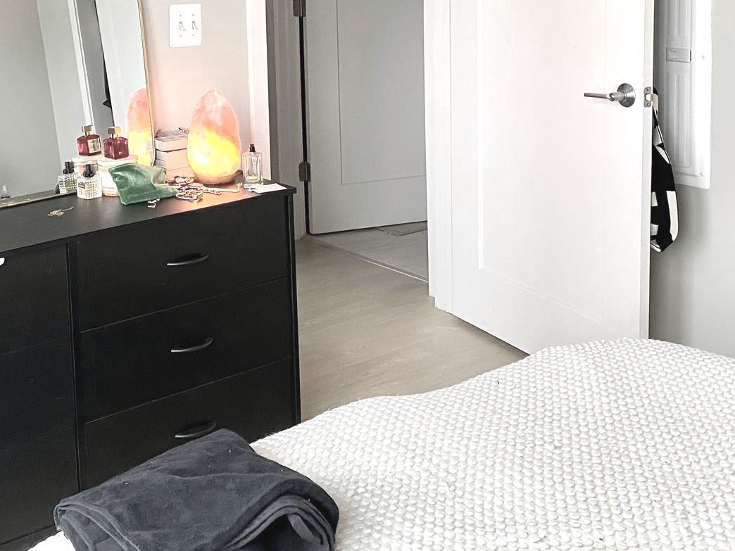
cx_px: 146
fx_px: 1083
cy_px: 56
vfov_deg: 27.5
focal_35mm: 51
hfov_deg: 36.2
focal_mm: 4.25
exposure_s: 1/60
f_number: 1.8
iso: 200
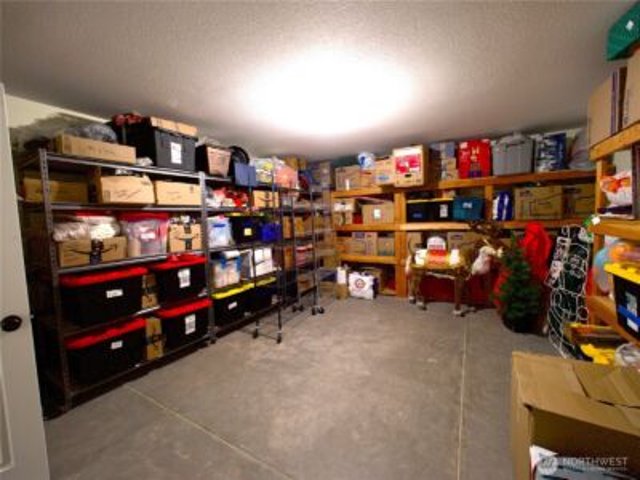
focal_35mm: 14
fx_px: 259
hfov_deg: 102.1
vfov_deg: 85.7
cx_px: 320
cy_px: 240
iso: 100
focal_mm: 7
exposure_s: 1/5
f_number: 4
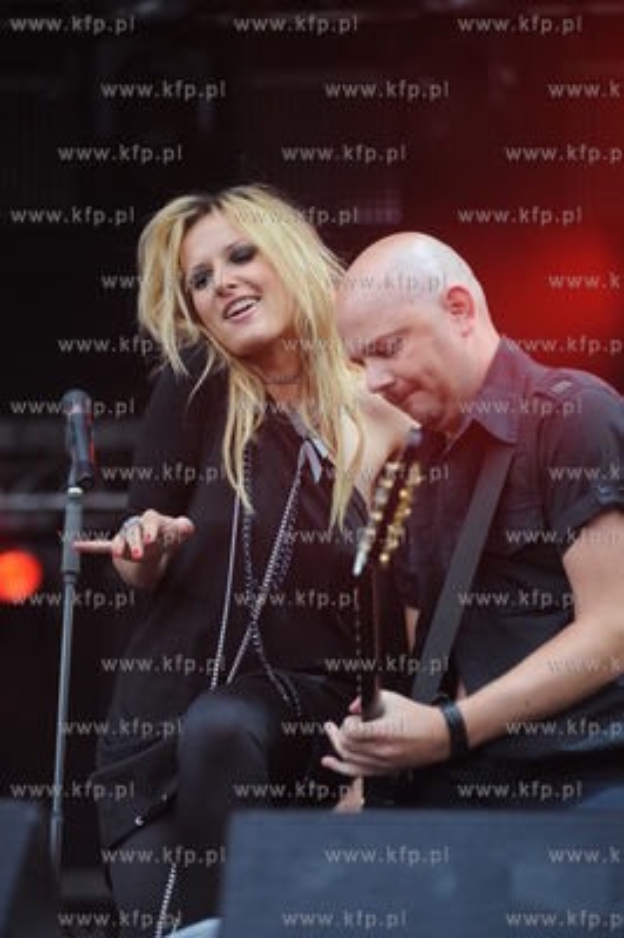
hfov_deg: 11.4
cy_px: 469
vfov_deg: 17.1
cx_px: 312
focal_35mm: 120
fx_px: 3125
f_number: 4
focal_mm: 120
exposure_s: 1/250
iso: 400
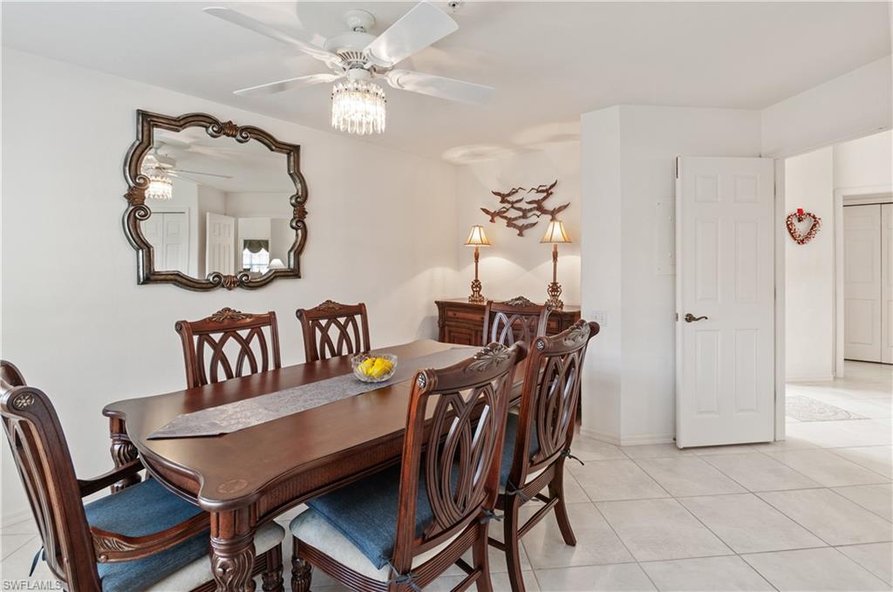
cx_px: 446
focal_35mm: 16
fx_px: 409
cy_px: 296
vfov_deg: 71.9
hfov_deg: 95.1
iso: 200
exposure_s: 1/2.5
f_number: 8
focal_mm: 11
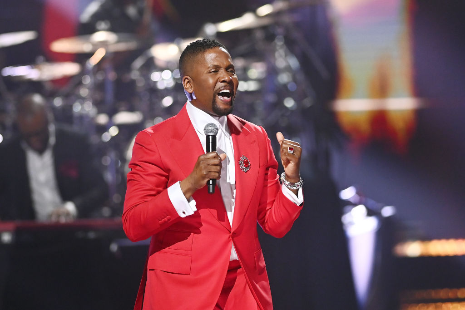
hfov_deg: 4.6
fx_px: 5813
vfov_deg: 3.1
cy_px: 155
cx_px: 232
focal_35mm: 450
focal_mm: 300
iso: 3200
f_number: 3.2
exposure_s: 1/640
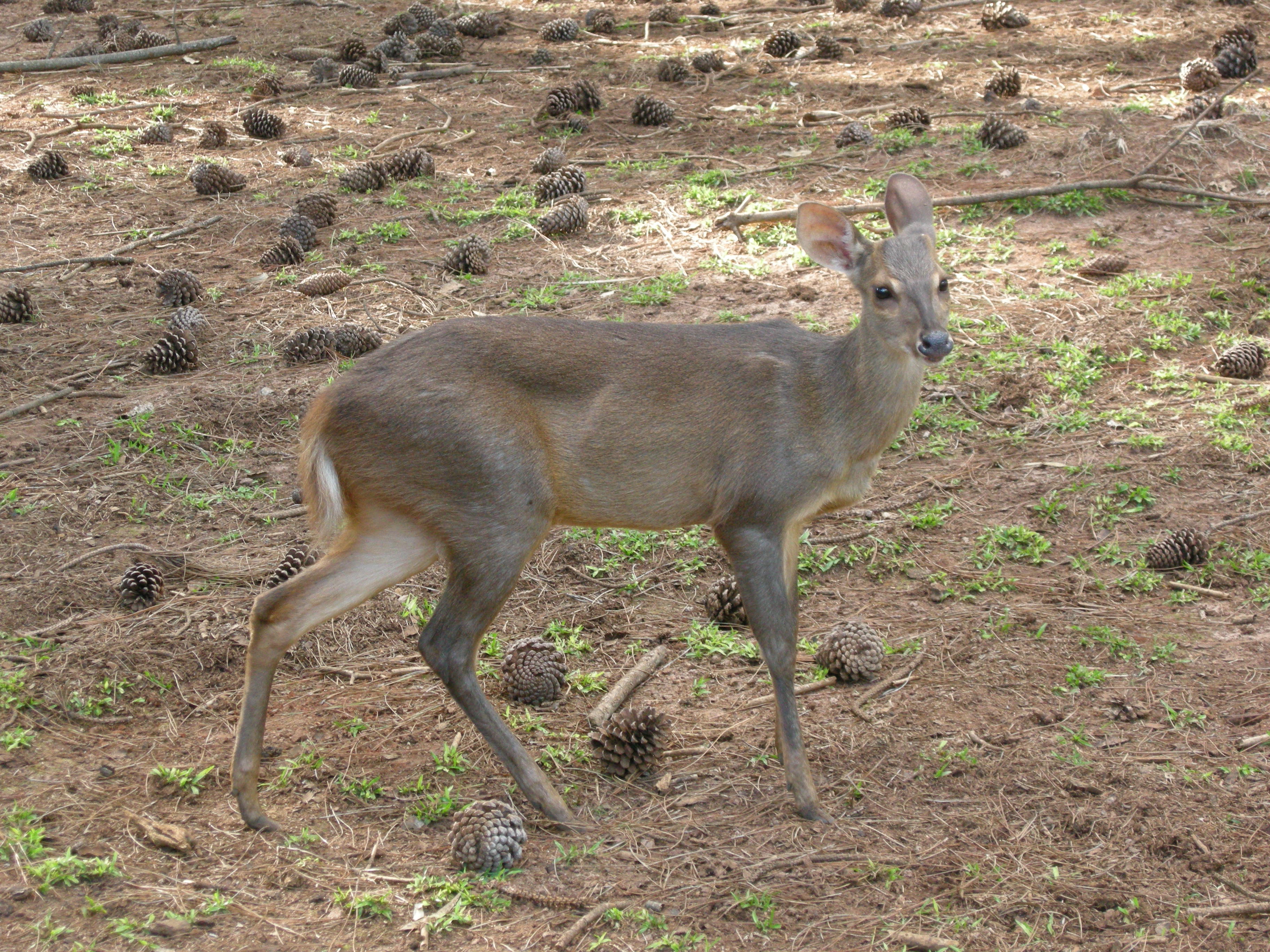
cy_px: 476
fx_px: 4293
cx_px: 635
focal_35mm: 117
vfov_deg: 12.7
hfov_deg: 16.8
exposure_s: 1/50
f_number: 5.1
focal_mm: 24.5
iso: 232
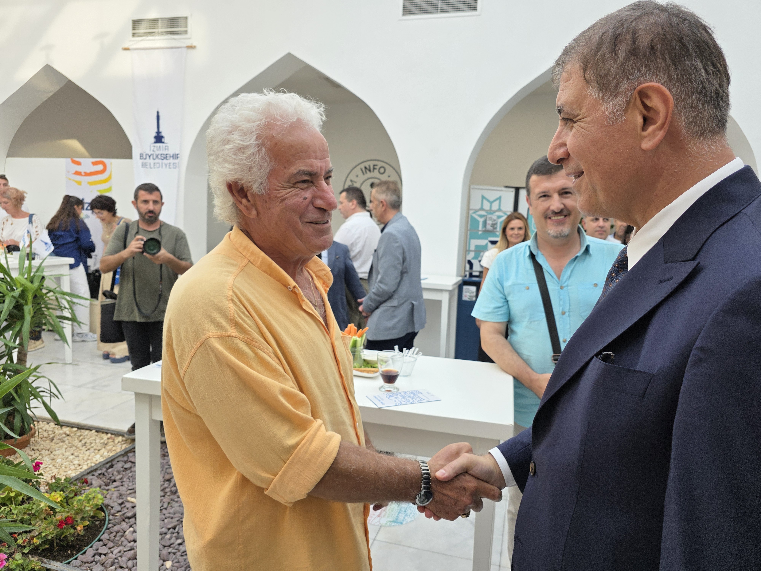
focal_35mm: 23
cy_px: 286
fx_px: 506
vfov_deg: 58.9
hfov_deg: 73.9
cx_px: 380
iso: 50
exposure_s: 1/180
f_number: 1.7
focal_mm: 6.3
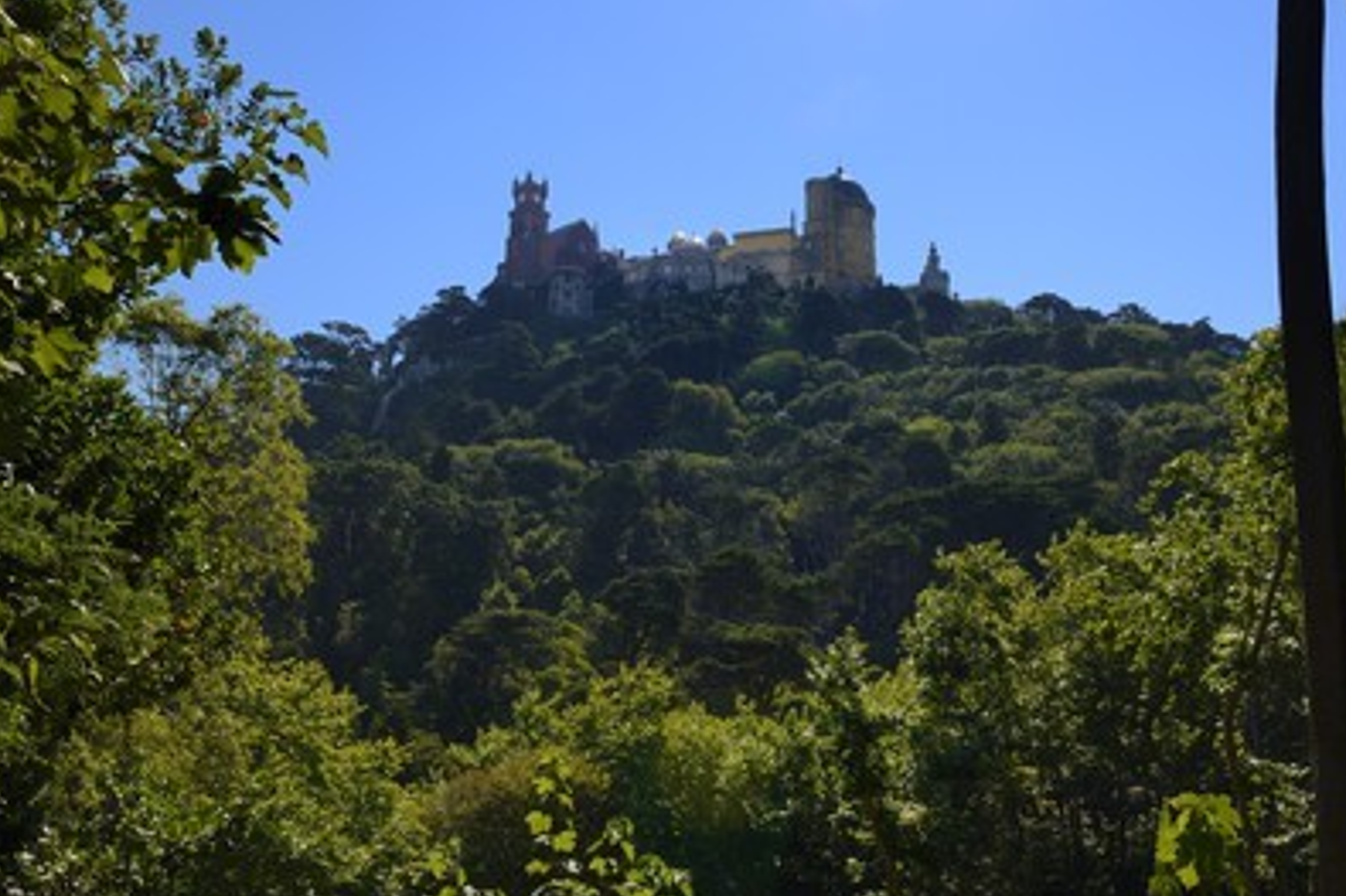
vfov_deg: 39.9
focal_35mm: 33
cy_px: 467
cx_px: 699
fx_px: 1233
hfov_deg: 57.2
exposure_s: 1/160
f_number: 20
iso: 200
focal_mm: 31
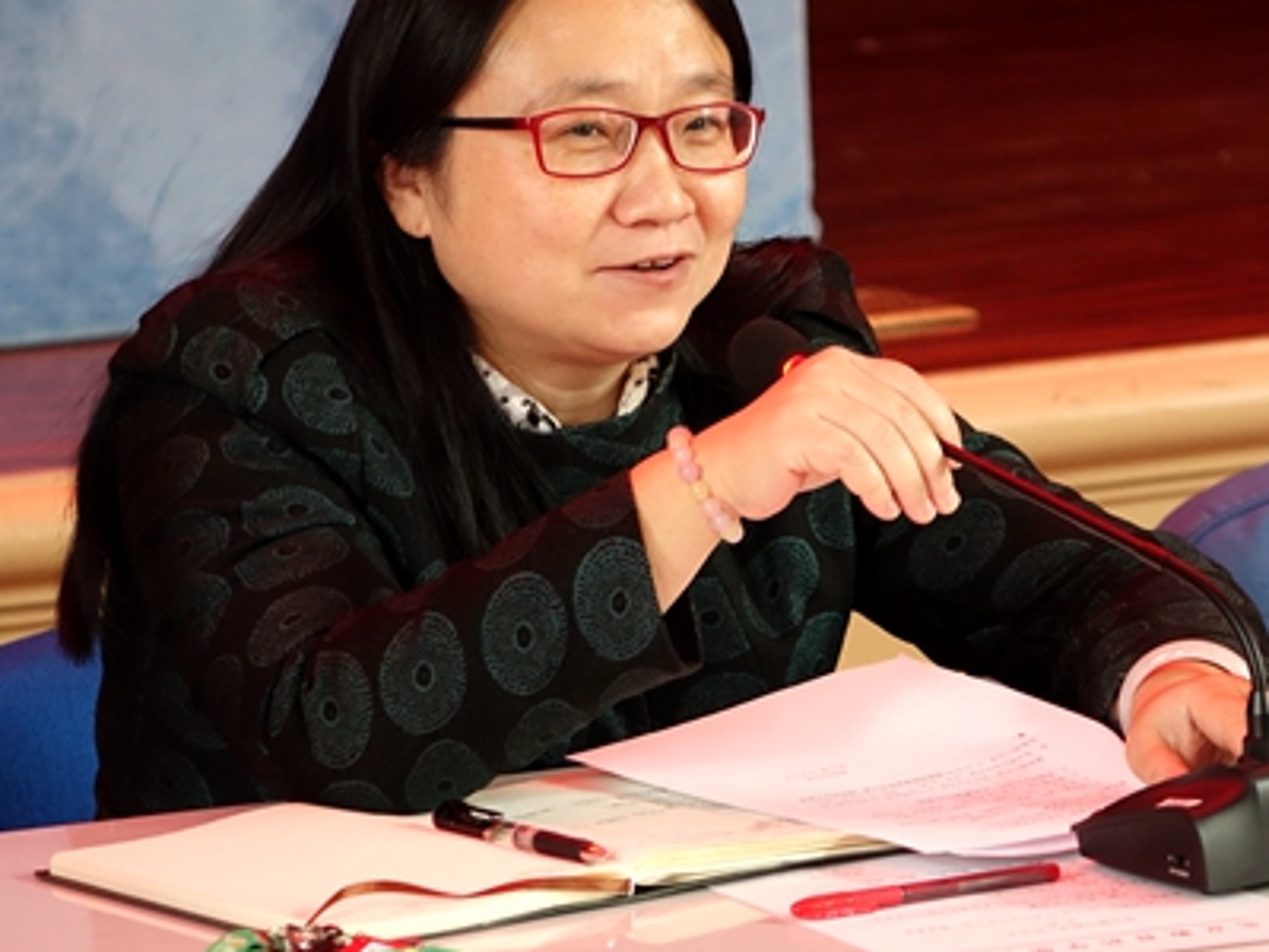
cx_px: 663
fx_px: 8945
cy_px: 384
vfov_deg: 6.1
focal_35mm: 244
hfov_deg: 8.1
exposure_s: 1/25
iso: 800
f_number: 2.8
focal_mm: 68.83
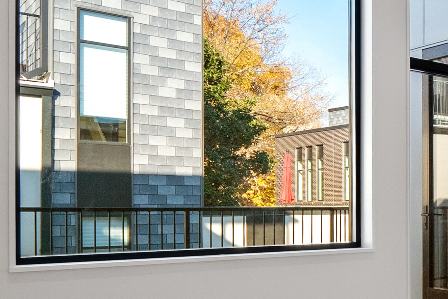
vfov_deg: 28.3
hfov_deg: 31.1
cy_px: 214
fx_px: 585
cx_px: 601
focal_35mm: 47
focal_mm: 8
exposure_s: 1/30
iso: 400
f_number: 6.3
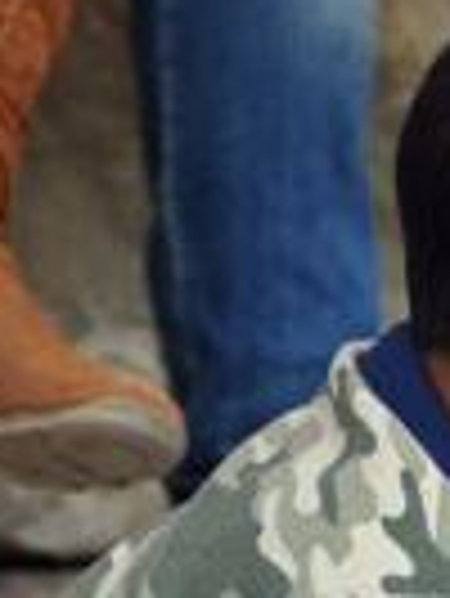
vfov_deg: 3.8
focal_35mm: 520
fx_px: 8999
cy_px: 852
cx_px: 958
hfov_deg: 2.8
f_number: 2.8
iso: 200
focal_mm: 80
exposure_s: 1/800
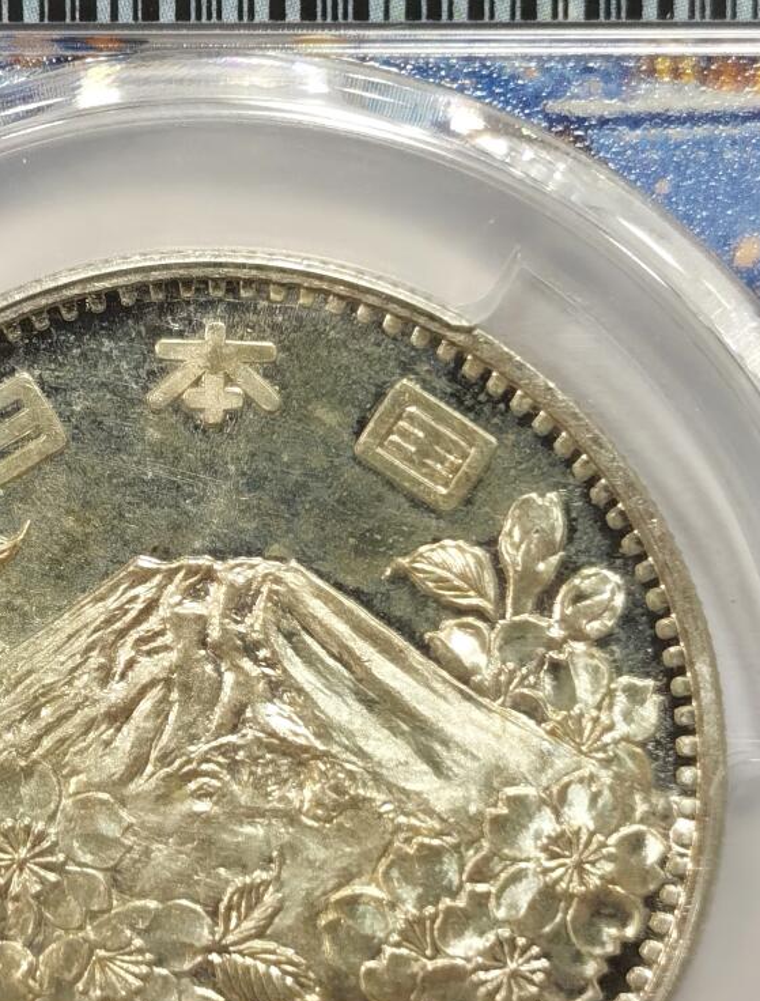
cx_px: 209
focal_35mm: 132
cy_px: 416
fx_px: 3833
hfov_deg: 11.3
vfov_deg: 14.9
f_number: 16
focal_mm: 5.56
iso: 100
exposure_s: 1/100
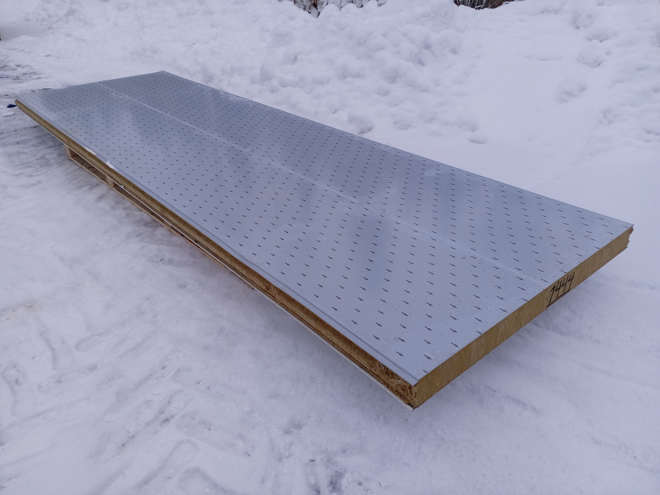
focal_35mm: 27
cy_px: 248
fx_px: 515
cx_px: 330
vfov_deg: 51.4
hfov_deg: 65.3
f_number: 1.8
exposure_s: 1/100
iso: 139
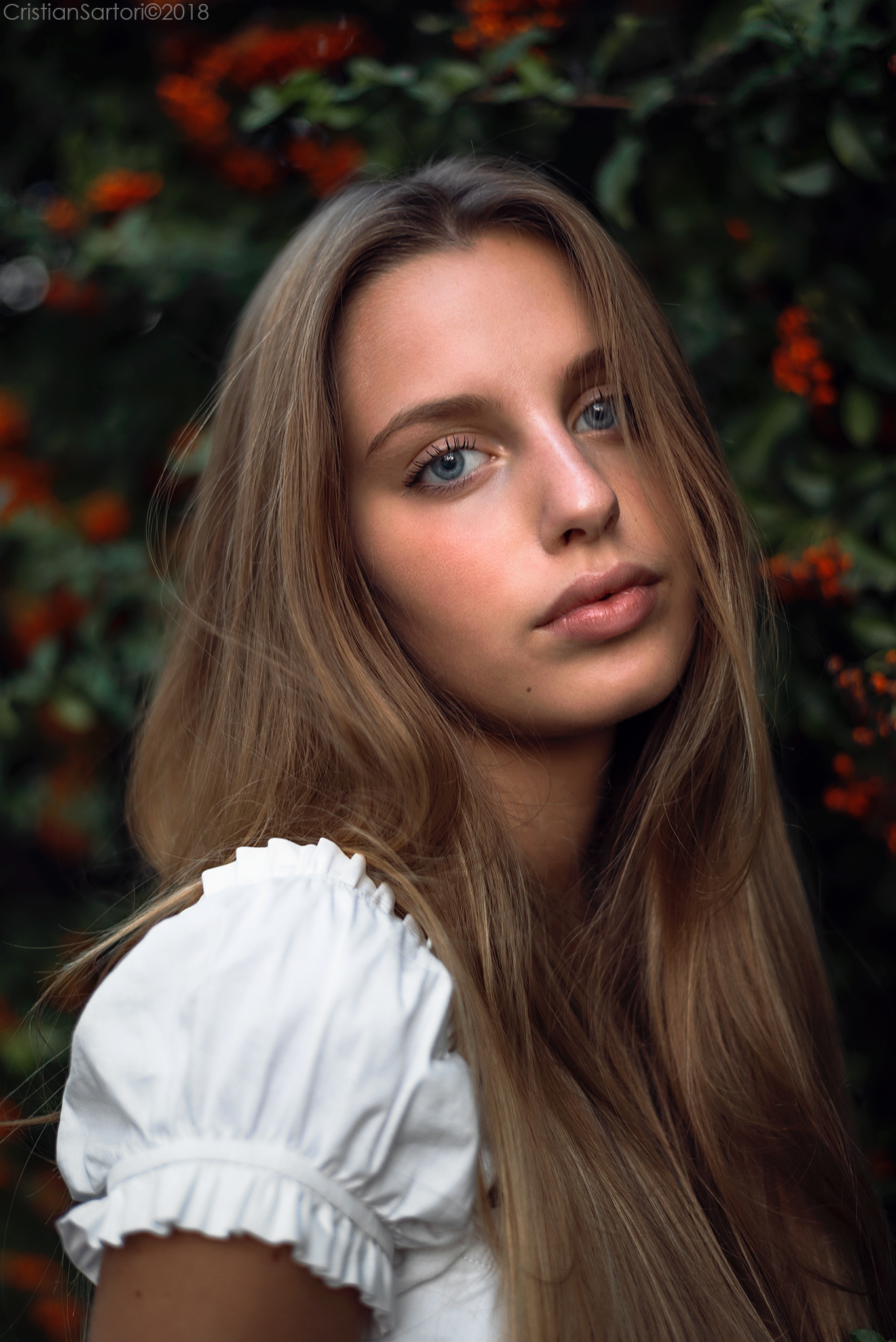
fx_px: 1865
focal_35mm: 50
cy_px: 671
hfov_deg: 27.0
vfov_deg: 39.6
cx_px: 448
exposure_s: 1/160
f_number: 2
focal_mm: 50
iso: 200
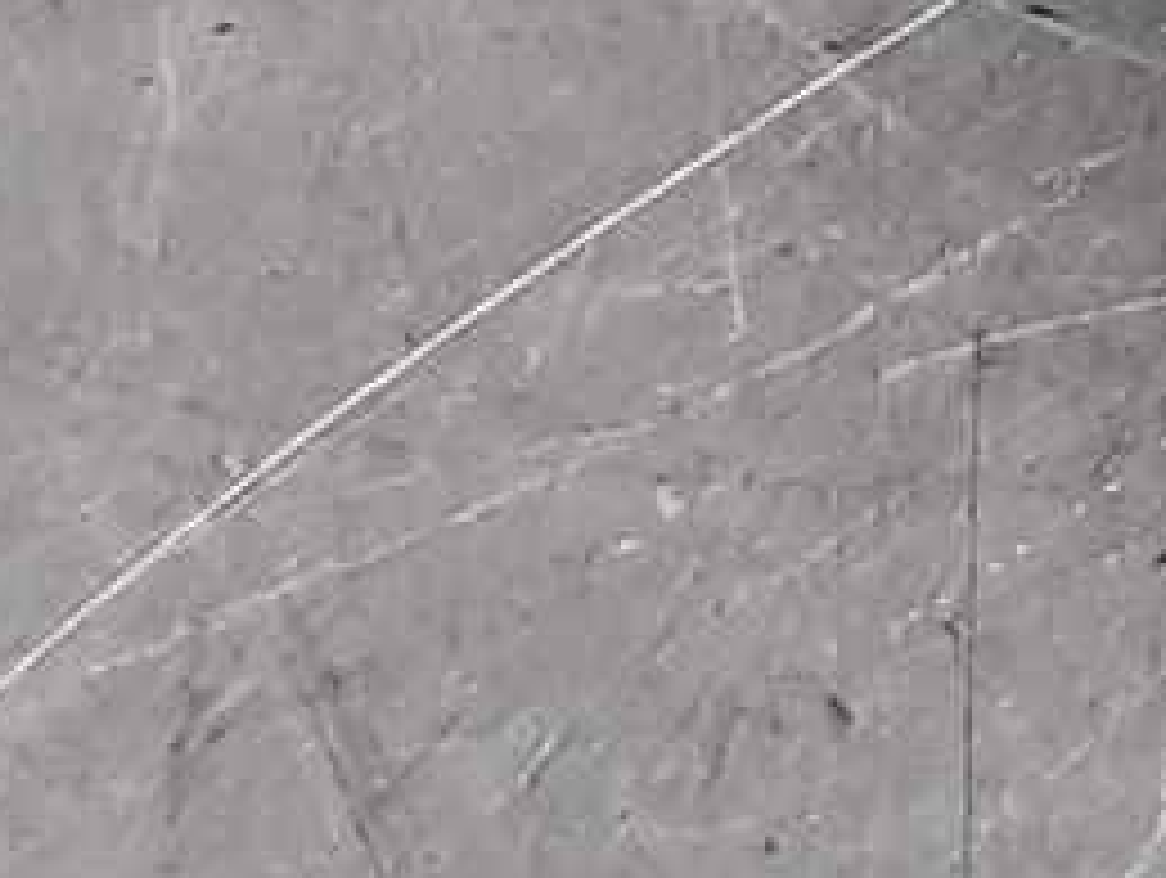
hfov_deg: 7.8
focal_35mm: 221
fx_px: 7454
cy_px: -1742
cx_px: 3503
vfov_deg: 6.2
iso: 50
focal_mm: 2.91
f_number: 1.9
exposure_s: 1/100
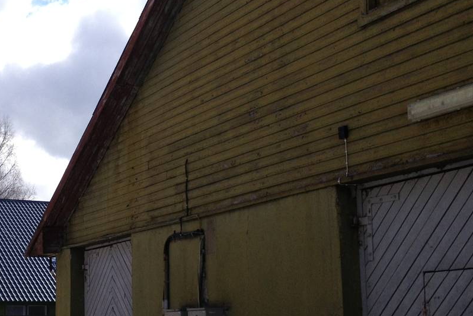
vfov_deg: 18.6
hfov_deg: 27.3
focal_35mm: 73
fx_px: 959
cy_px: 217
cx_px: 107
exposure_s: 1/2632
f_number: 2.4
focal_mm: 4.28
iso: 50
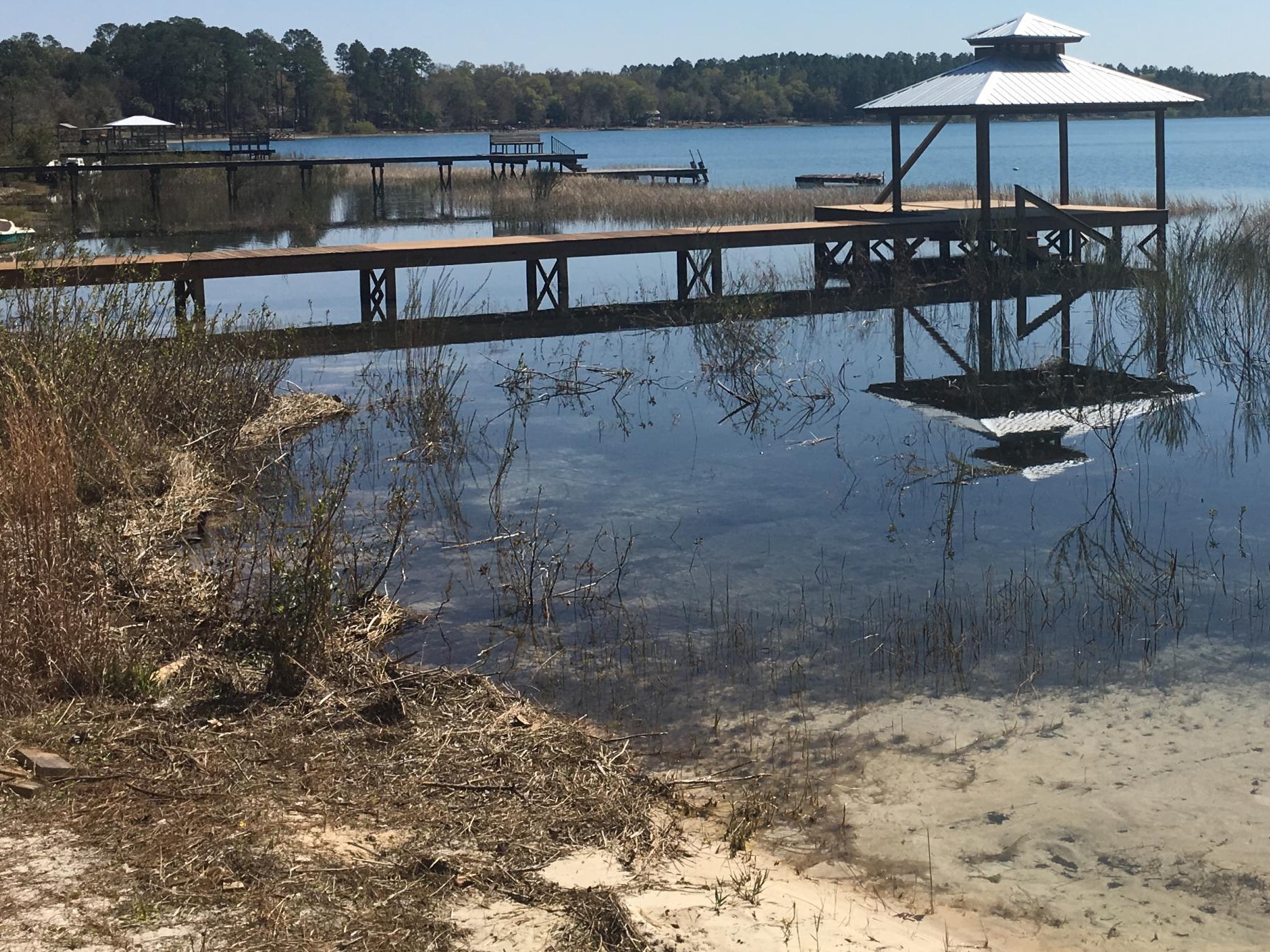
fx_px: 1798
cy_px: 265
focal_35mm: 49
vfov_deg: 29.3
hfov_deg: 38.2
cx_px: 909
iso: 25
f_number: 2.2
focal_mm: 4.15
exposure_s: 1/2331
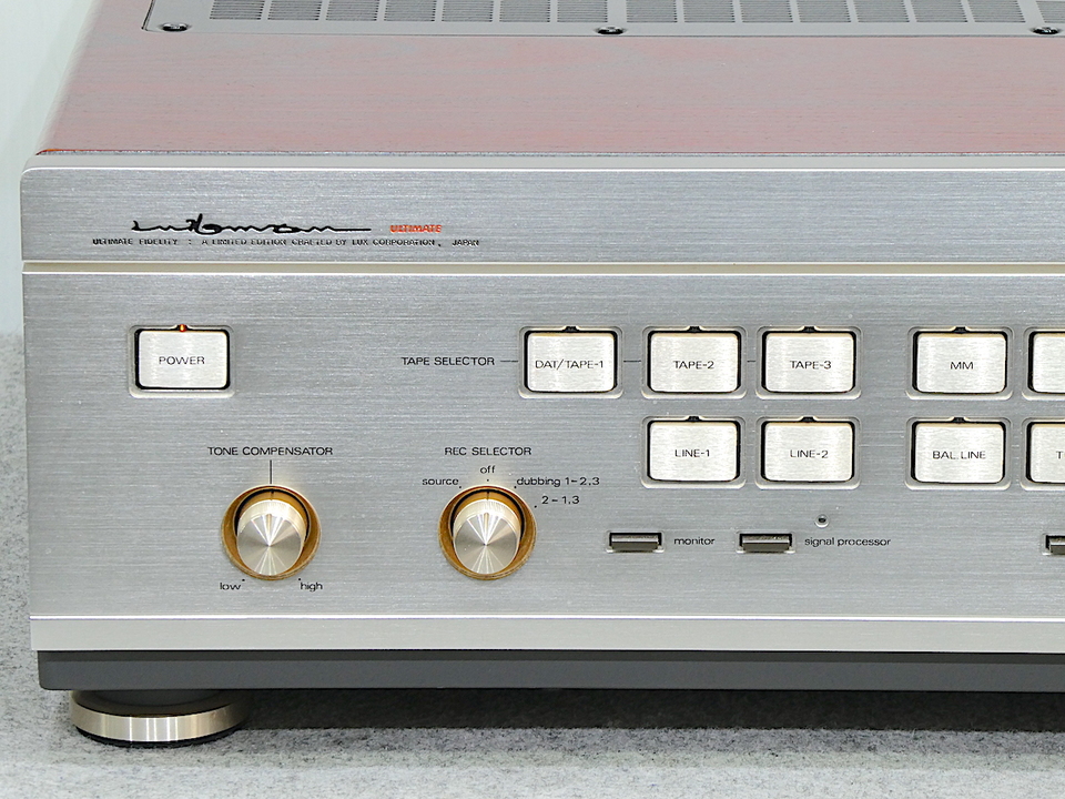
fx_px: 5692
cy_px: 400
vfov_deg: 8.0
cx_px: 532
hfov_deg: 10.7
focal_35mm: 185
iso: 200
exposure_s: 1/8
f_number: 5.6
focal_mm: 33.2
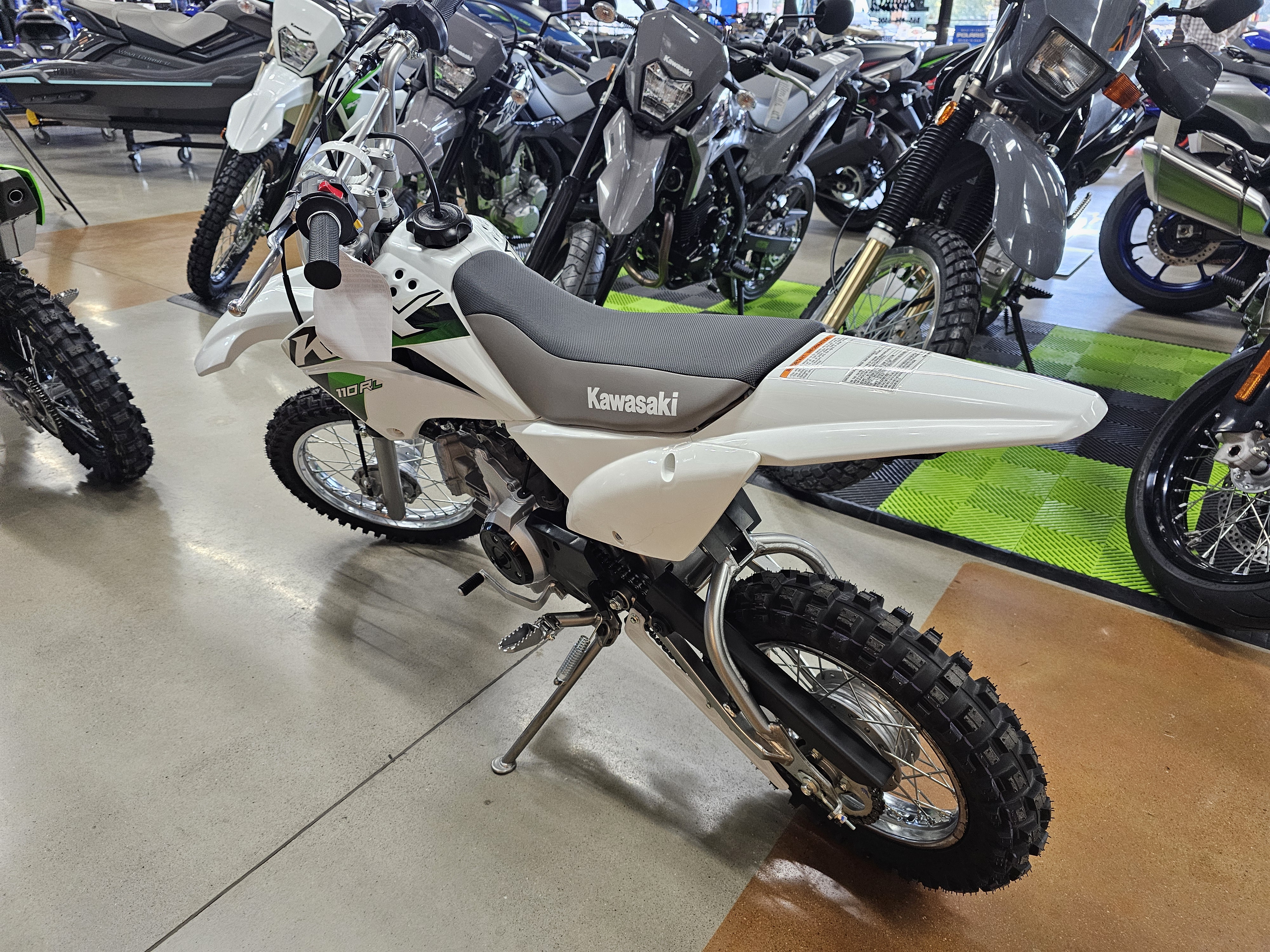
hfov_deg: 73.9
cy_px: 476
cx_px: 635
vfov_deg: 58.9
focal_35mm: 23
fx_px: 844
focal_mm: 6.3
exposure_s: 1/120
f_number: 1.7
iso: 500
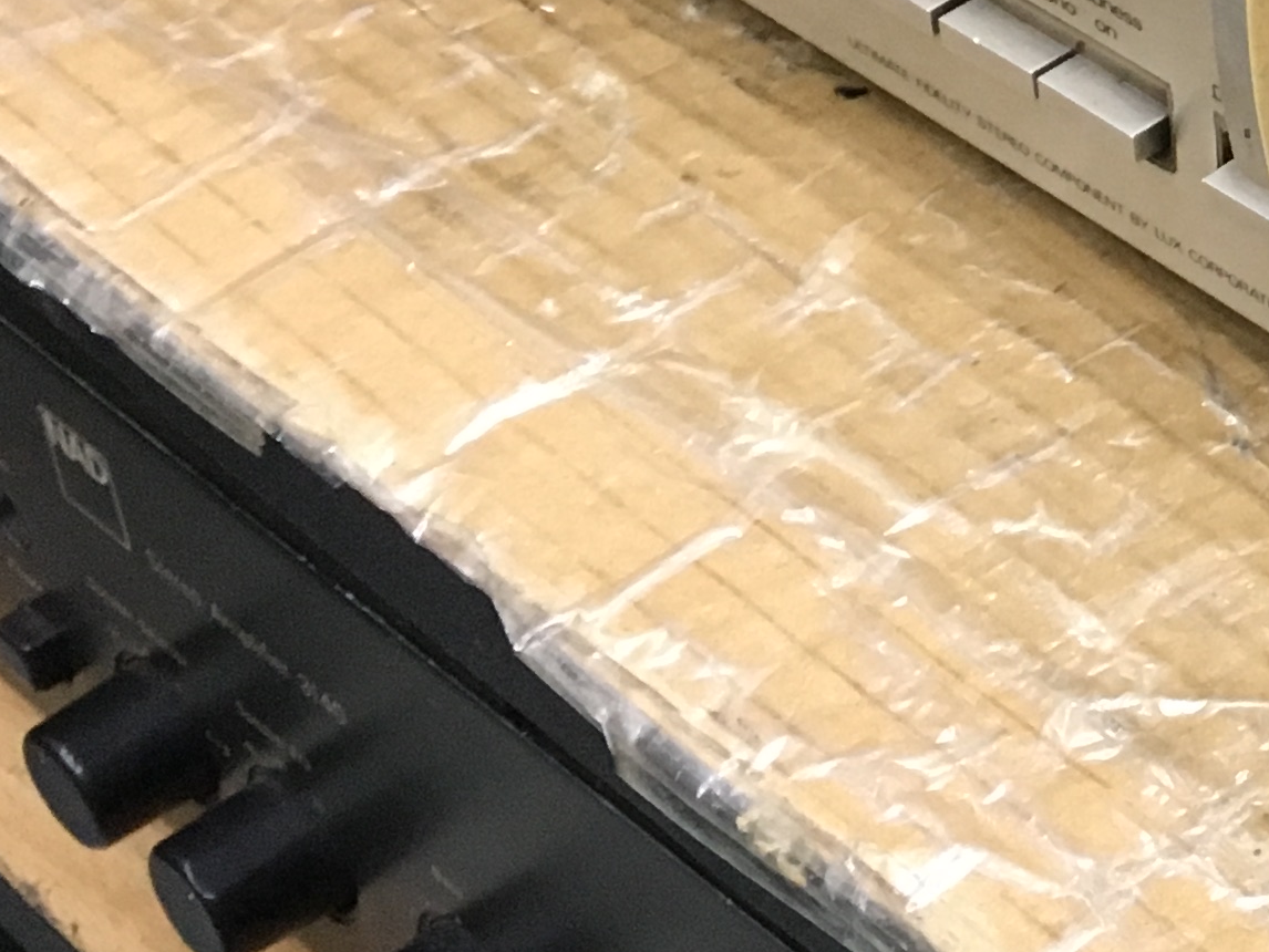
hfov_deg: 16.9
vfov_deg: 14.1
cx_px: 2046
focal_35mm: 102
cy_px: -143
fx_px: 3740
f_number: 2.2
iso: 160
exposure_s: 1/33
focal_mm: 4.15
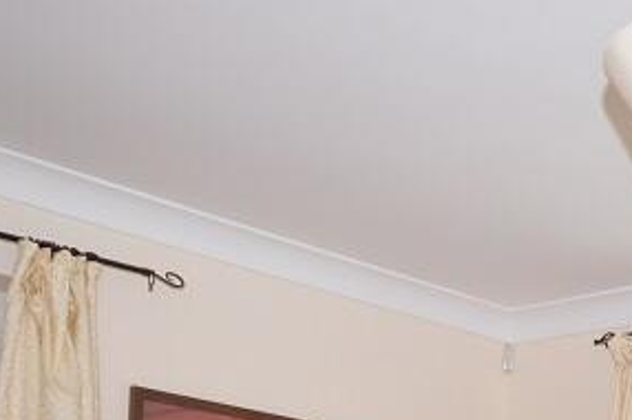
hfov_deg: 27.7
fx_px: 1224
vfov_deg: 16.6
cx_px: 590
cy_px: 732
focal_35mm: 70
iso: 400
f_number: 4.5
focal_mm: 13
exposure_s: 1/60
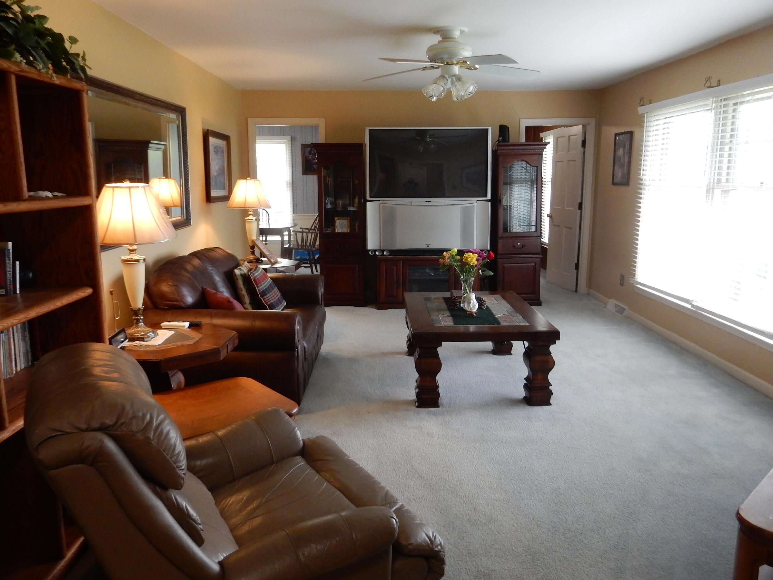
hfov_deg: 65.3
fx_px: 603
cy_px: 282
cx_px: 402
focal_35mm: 27
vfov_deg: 51.3
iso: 400
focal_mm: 4.5
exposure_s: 1/30
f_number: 3.7
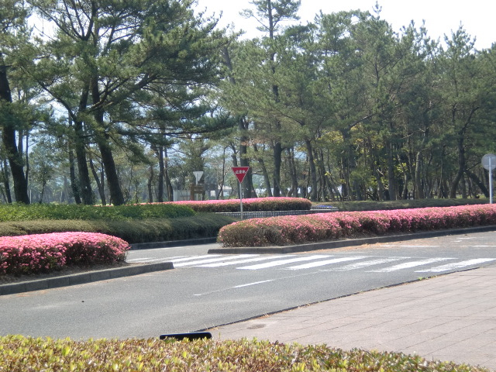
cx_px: 248
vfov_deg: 16.1
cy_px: 186
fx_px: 1318
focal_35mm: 92
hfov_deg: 21.3
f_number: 5.4
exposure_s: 1/160
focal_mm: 16.51
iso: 64
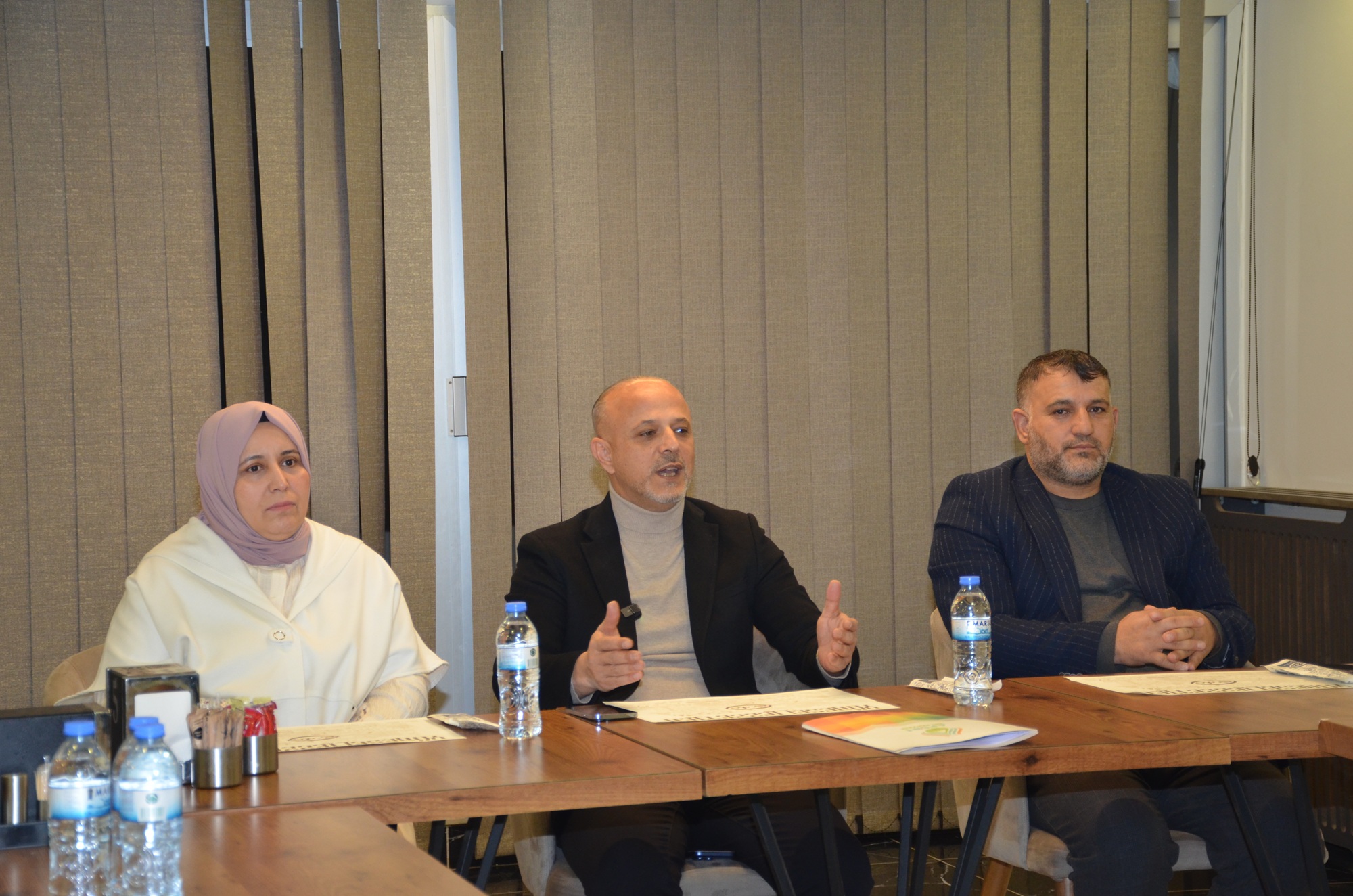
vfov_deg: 17.4
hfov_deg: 26.0
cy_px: 448
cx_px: 676
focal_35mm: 78
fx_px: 2925
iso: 800
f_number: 4.8
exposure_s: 1/60
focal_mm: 52
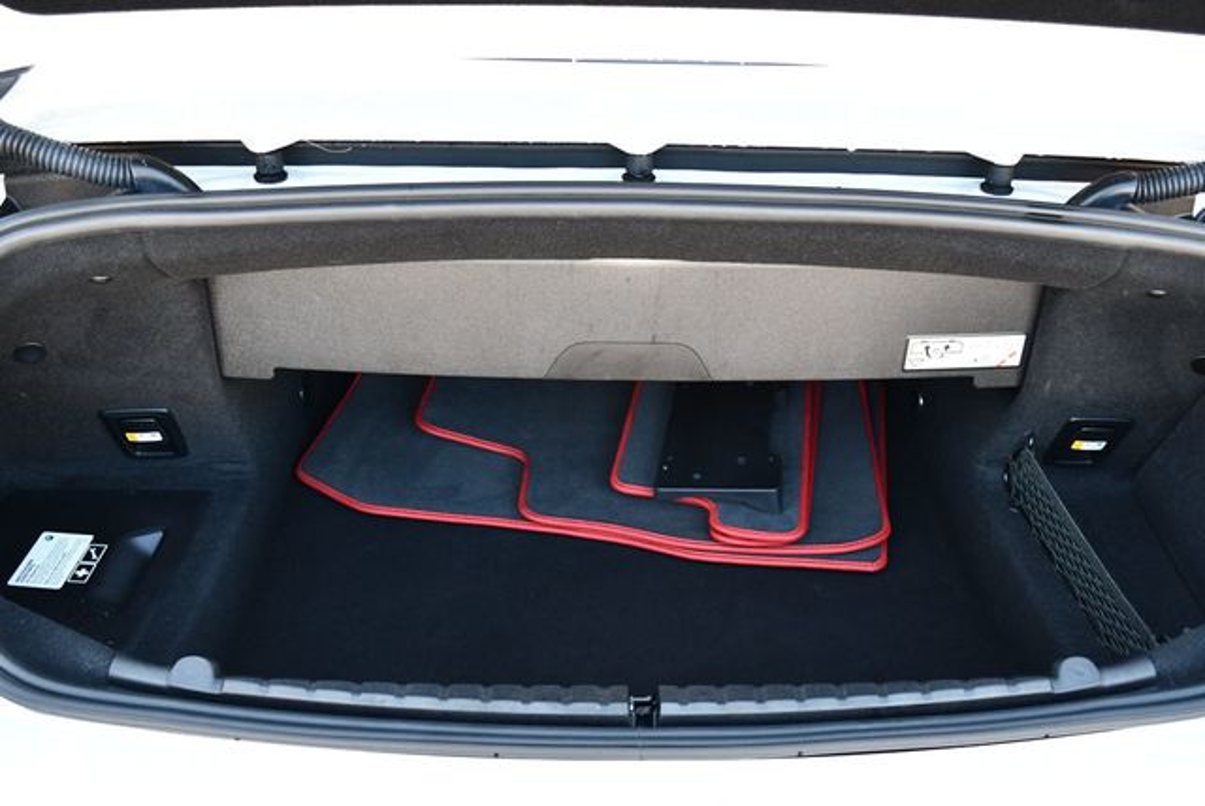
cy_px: 403
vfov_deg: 36.9
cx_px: 602
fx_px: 1206
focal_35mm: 36
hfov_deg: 53.1
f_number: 3.5
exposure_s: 1/250
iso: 800
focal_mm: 18
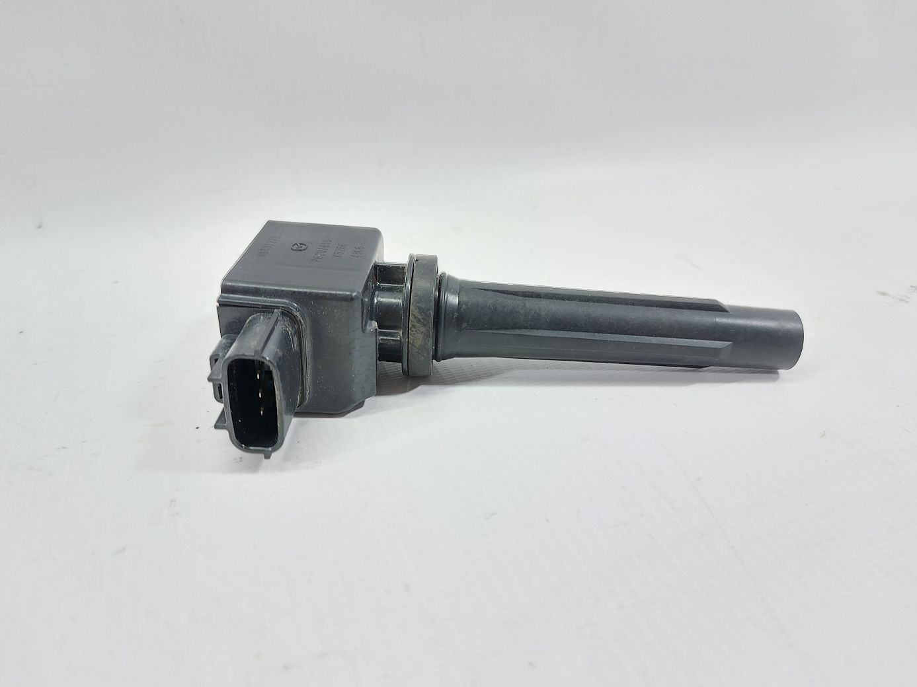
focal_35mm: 24
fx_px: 636
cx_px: 458
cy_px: 344
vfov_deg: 56.8
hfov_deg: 71.6
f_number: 1.8
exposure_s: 1/50
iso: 160
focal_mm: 5.23
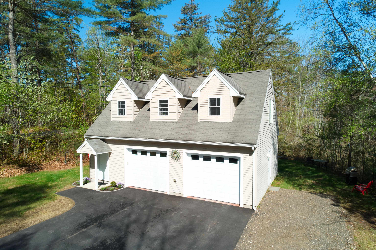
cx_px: 188
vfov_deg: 57.2
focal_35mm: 22
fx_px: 230
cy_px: 125
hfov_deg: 78.6
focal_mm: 8.4
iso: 120
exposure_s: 1/1000
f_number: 2.8
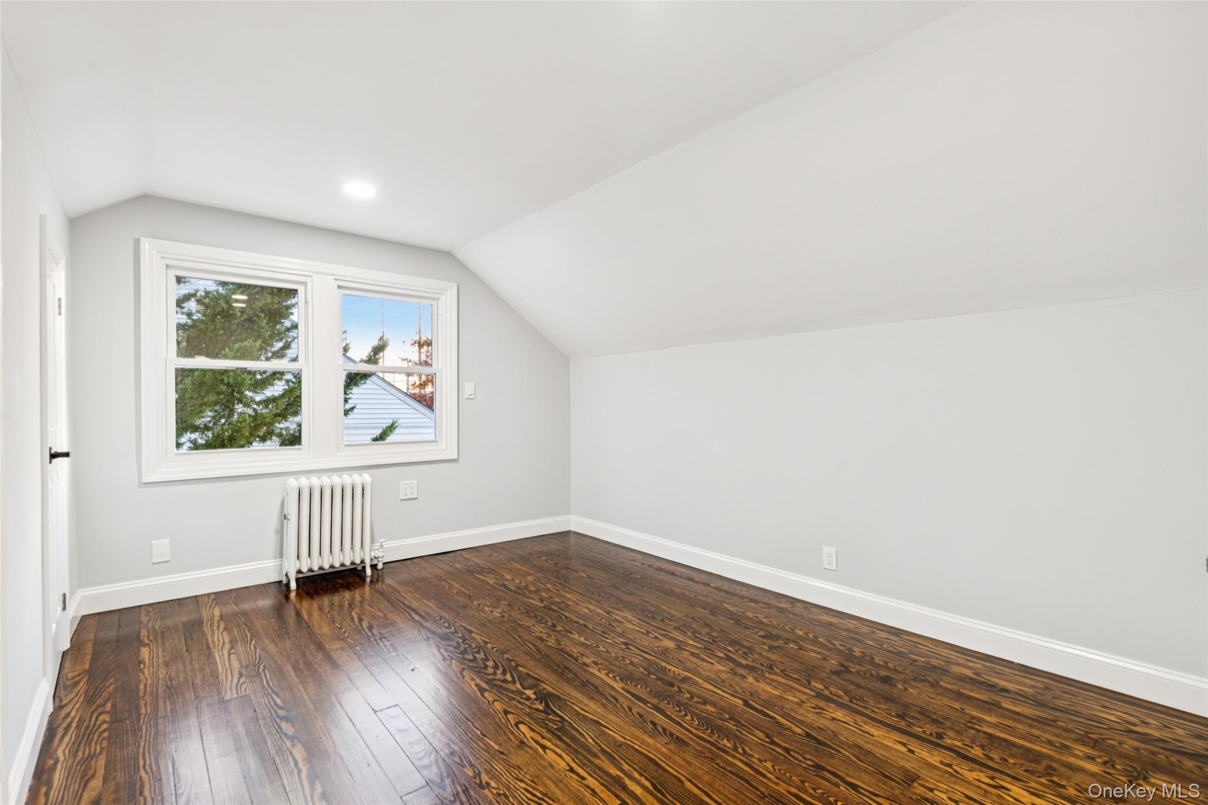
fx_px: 570
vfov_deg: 70.4
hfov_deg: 93.3
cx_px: 604
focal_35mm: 17
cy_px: 402
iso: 250
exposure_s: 1/5
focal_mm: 17
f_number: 8
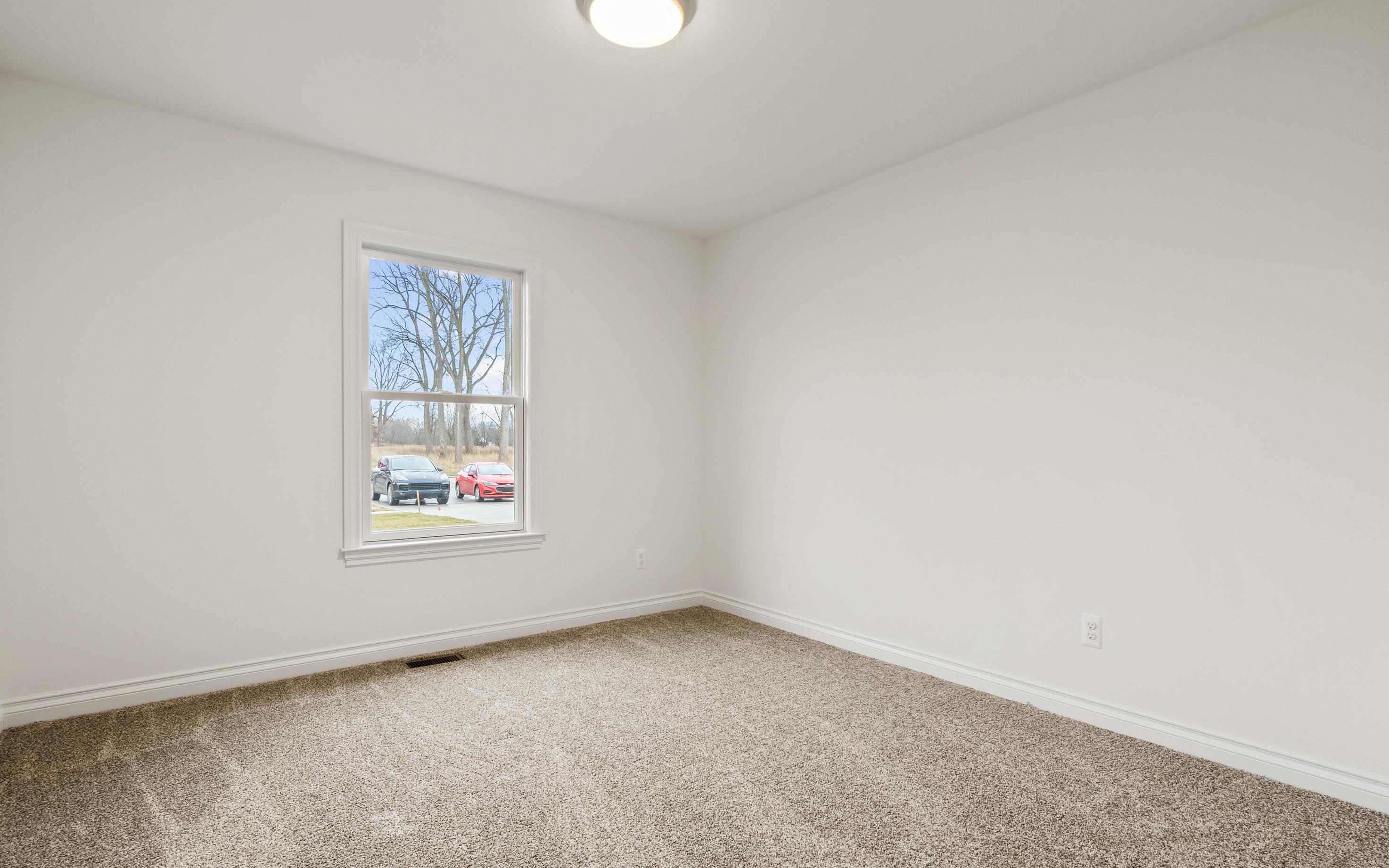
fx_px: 644
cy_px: 447
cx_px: 675
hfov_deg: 94.3
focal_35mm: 17
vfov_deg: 68.0
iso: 400
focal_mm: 16
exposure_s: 1/4
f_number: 9
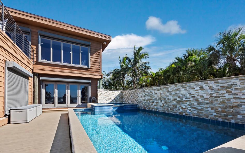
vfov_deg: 69.8
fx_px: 107
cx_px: 124
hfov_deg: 97.8
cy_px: 98
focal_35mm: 16
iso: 250
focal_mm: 7
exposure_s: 1/100
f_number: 11
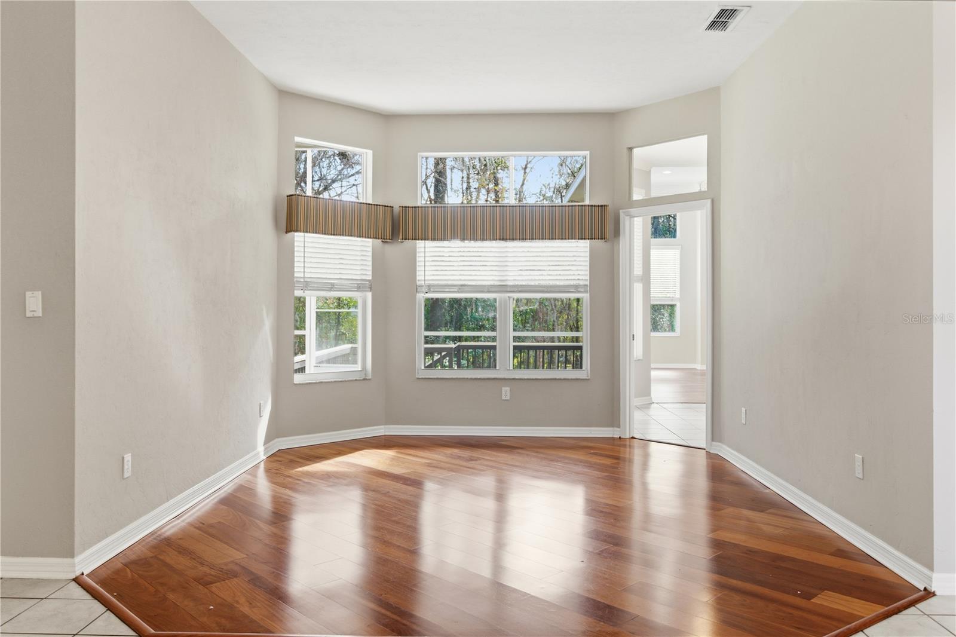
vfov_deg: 47.9
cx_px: 478
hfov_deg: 67.4
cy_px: 318
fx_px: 717
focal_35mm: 27
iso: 250
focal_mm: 27
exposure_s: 1/125
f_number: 4
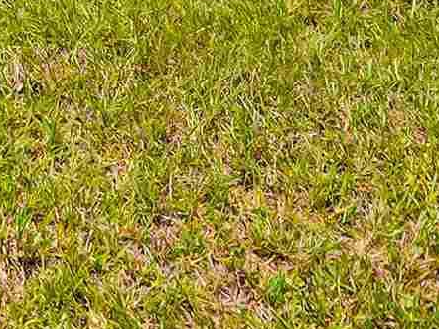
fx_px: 1356
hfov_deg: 15.9
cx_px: -327
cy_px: -587
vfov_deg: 10.6
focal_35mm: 107
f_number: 4
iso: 100
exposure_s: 1/1000
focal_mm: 16
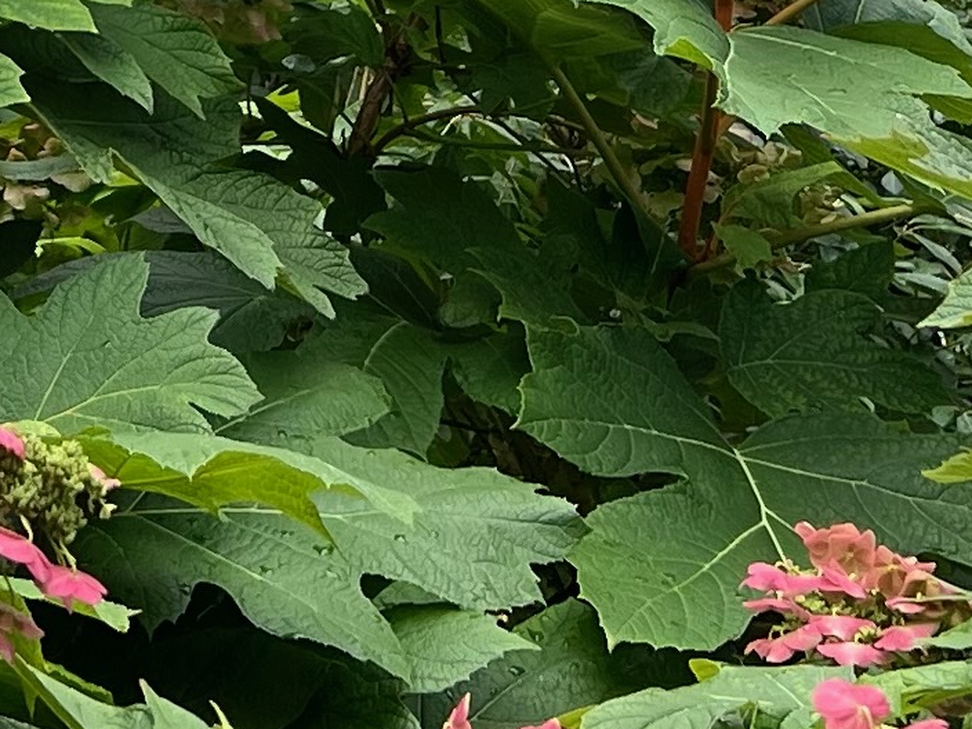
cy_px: -765
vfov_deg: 9.3
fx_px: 4184
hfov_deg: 13.0
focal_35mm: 149
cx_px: -95
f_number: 1.5
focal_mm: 5.7
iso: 50
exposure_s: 1/924
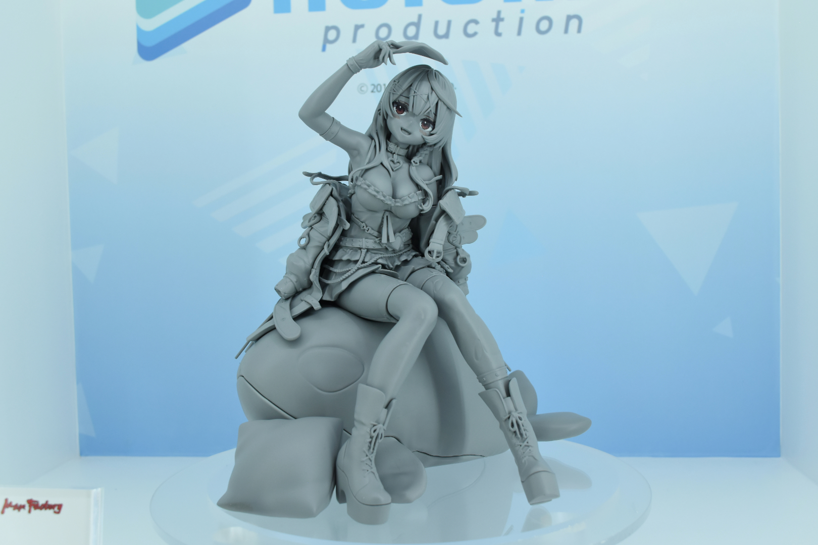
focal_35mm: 39
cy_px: 272
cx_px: 409
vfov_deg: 34.2
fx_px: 886
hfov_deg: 49.6
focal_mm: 26
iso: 640
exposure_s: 1/160
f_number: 8
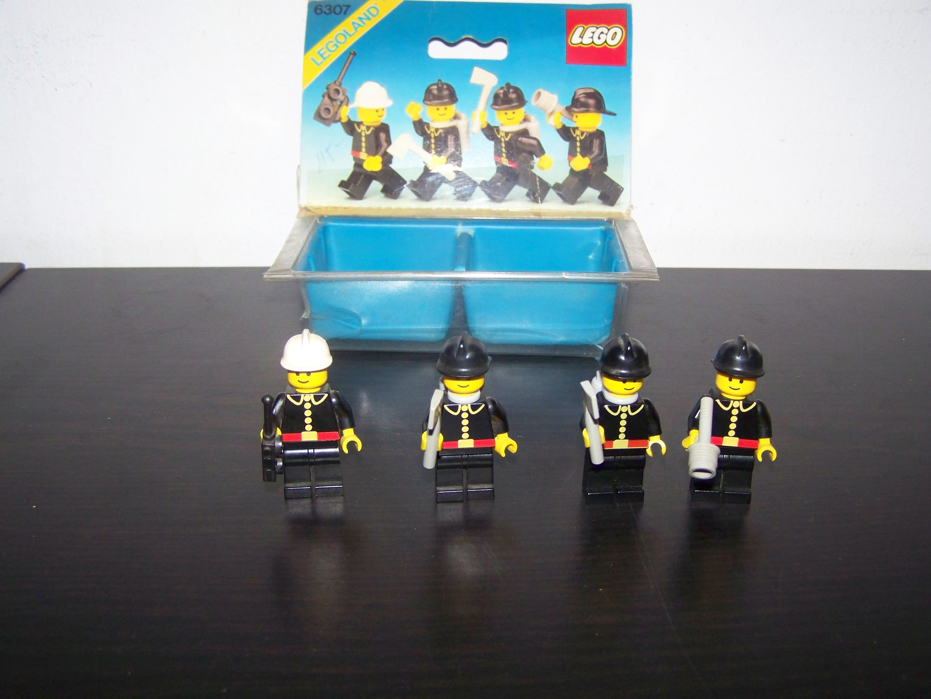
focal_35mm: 38
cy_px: 350
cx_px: 466
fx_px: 1022
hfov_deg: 49.0
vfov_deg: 37.7
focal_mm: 6.3
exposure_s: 1/30
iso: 200
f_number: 2.8
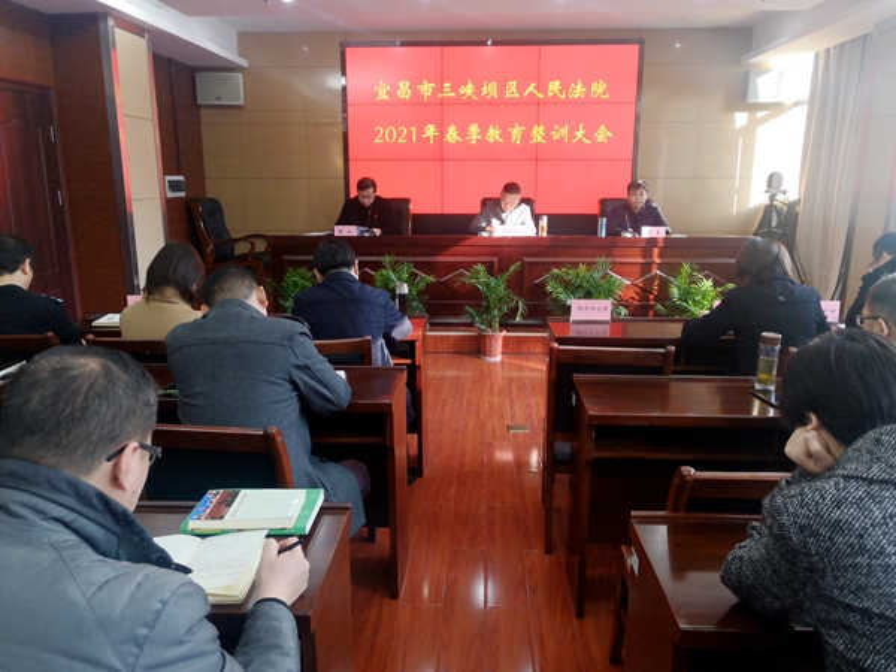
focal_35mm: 27
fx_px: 699
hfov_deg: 65.3
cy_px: 336
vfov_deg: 51.4
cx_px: 448
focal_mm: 3.95
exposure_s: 1/100
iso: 160
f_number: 1.8
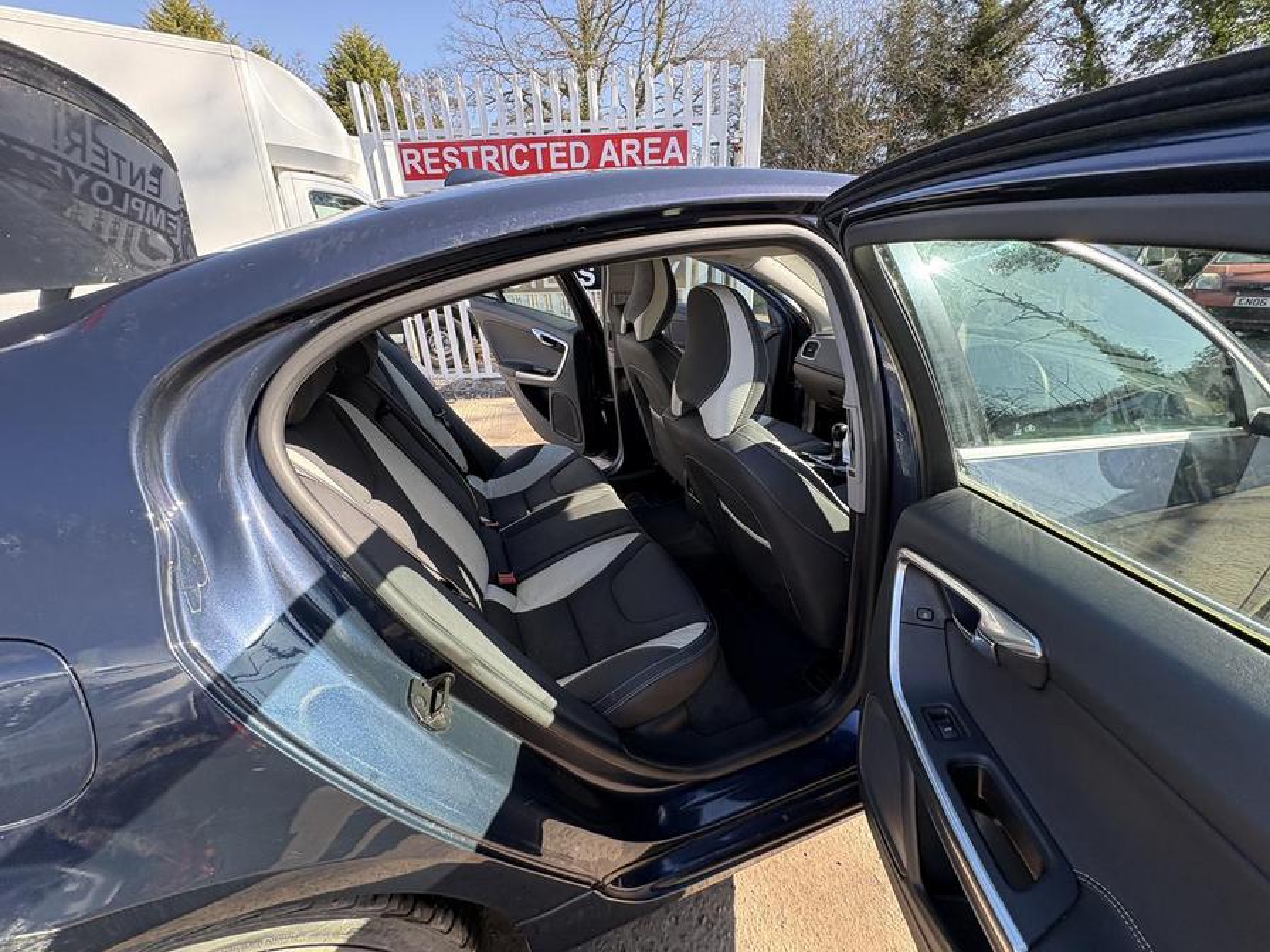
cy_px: 476
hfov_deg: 102.1
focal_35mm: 14
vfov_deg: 85.7
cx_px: 635
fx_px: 514
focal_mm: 2.22
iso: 64
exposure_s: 1/157
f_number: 2.2
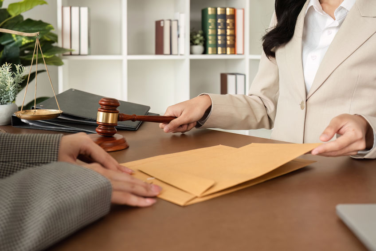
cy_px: 126
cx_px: 188
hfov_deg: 47.4
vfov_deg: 32.6
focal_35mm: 41
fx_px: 428
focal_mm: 27
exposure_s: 1/250
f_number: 3.2
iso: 800
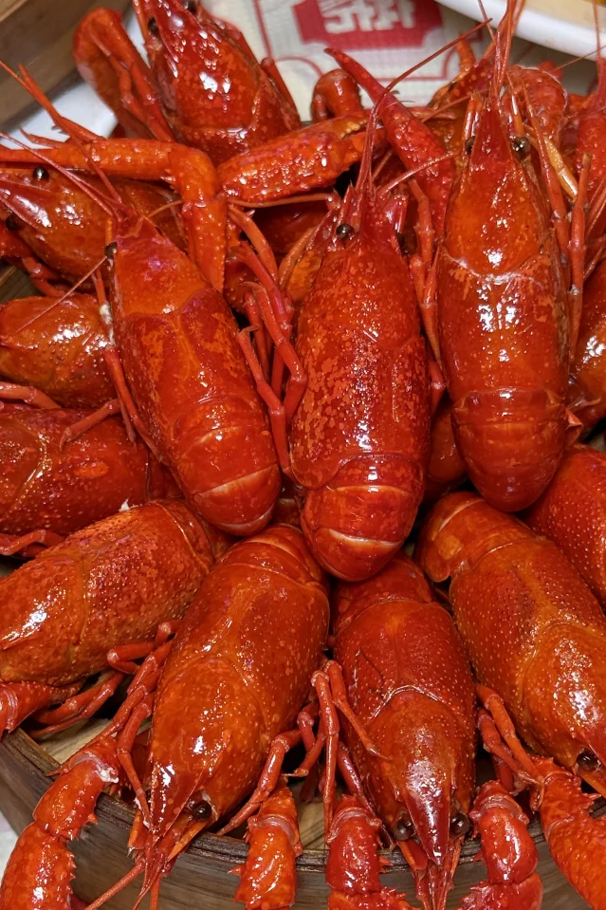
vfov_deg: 27.0
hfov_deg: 18.2
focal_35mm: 75
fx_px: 1894
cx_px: 321
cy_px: 447
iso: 160
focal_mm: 6.76
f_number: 1.78
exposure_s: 1/100
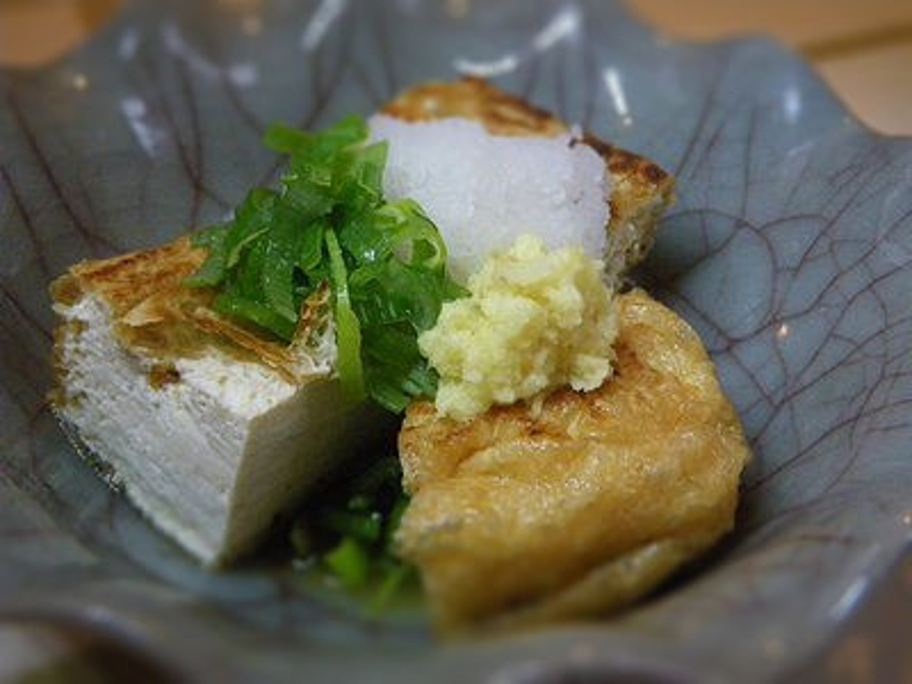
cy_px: 342
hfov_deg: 44.8
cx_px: 456
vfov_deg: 34.3
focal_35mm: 42
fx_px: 1107
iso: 800
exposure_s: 1/50
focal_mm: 7.5
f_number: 4.2
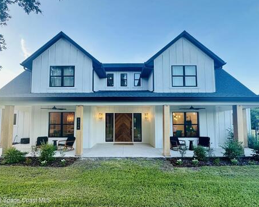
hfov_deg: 96.8
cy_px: 103
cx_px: 125
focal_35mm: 15
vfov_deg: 84.0
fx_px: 115
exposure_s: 1/120
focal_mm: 2.22
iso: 80
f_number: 2.2
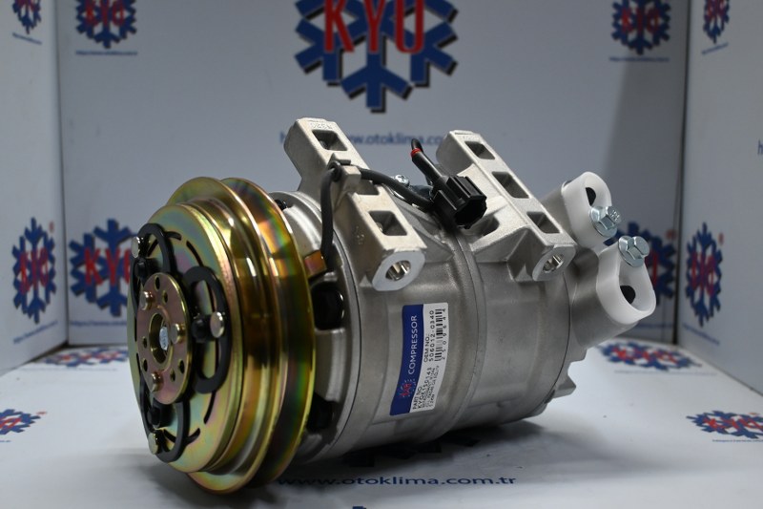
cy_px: 254
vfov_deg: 35.5
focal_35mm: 38
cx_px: 382
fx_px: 795
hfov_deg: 51.3
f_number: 4.2
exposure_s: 1/125
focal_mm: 25
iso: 800
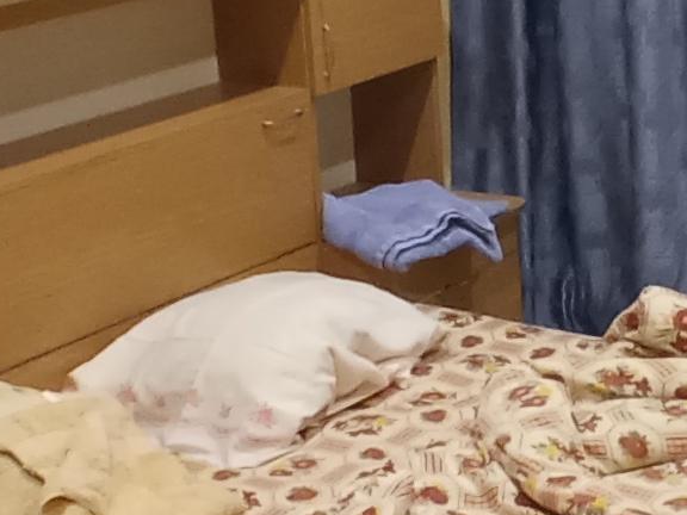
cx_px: 620
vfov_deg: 17.4
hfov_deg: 22.5
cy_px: 248
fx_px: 1687
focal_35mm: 85
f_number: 2.2
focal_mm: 1.65
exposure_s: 1/25
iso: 666
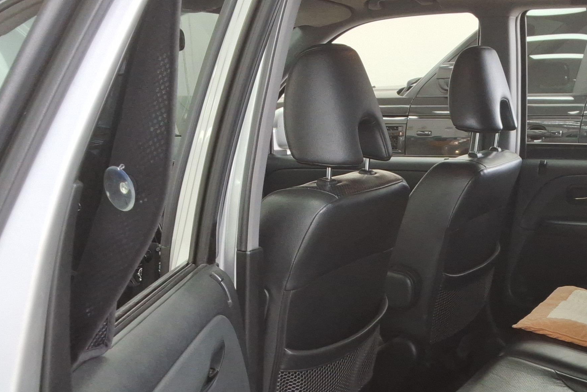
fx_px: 880
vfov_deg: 24.6
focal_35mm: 54
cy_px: 321
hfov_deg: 35.5
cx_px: 484
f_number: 1.9
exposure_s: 1/60
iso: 37
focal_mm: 2.91
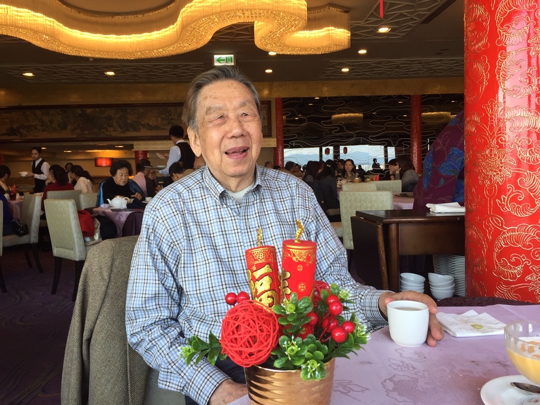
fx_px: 452
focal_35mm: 29
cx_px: 270
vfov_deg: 48.2
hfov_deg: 61.7
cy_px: 202
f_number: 2.2
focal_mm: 4.15
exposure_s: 1/120
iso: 50
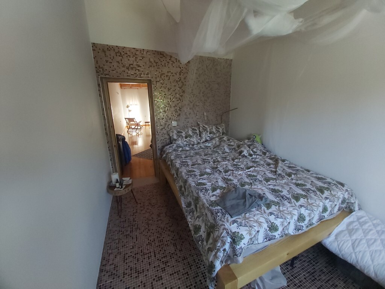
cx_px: 192
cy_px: 144
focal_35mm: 12
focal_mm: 1.42
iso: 160
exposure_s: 1/40
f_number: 2.2
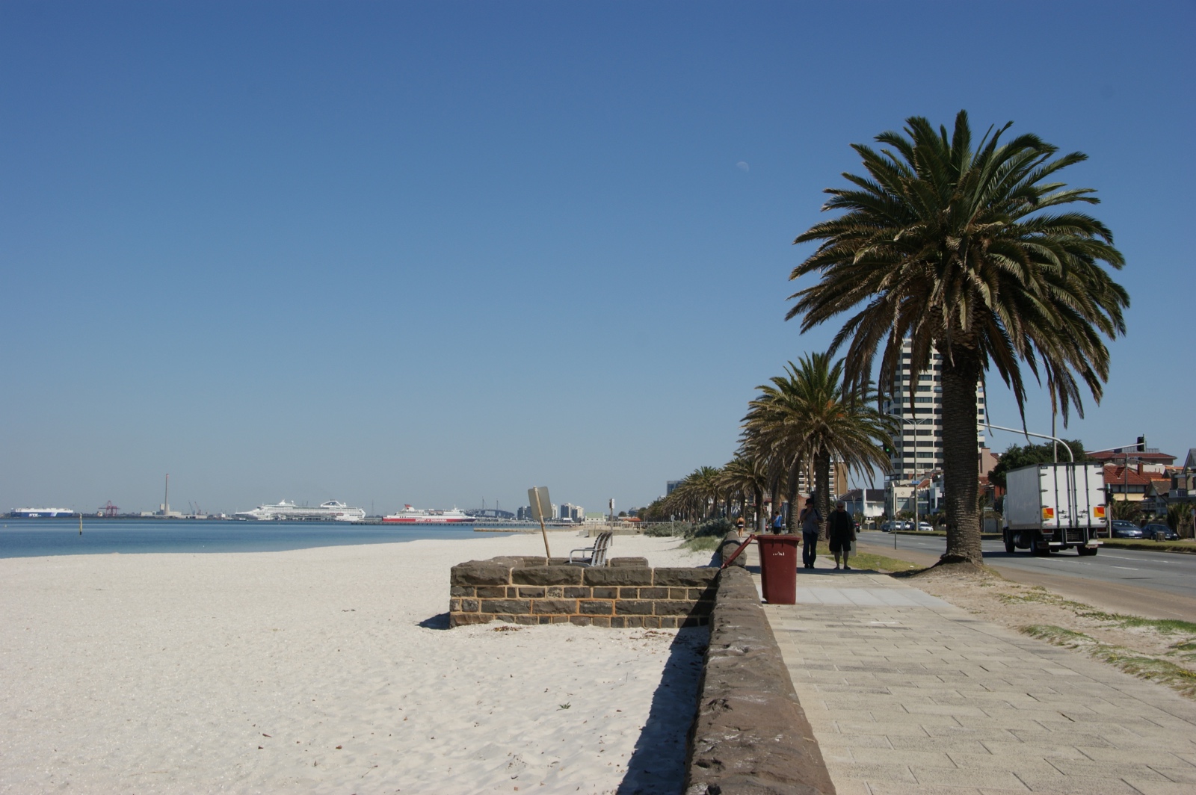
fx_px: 1394
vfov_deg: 31.8
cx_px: 598
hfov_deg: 46.4
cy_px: 398
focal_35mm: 42
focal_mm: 28
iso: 100
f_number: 11
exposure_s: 1/250
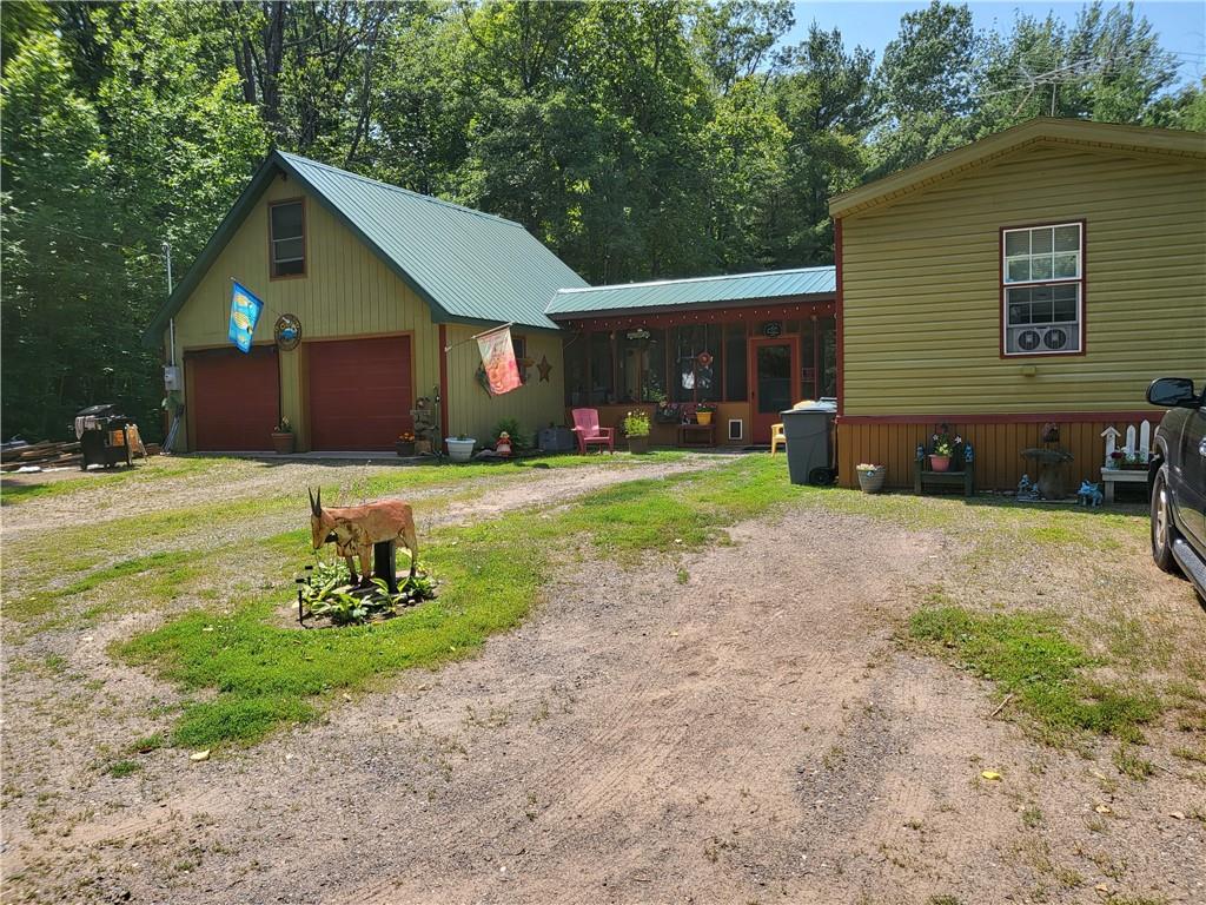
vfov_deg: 53.1
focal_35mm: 26
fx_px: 906
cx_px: 603
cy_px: 452
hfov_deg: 67.3
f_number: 1.8
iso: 50
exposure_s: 1/1606
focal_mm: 4.25
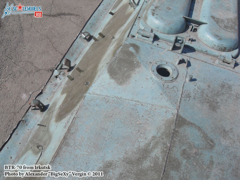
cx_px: 120
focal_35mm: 35
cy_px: 90
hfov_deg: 52.6
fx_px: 243
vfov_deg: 40.7
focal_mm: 6.3
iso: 80
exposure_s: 1/250
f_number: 7
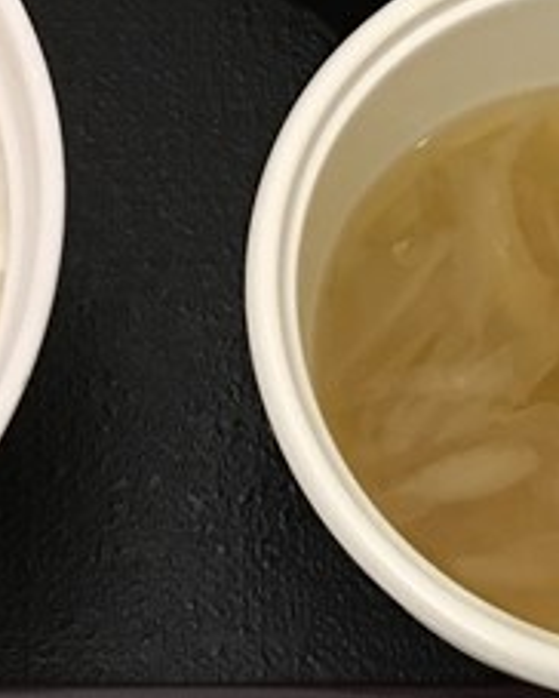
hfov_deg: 13.8
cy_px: -57
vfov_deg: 16.6
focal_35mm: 112
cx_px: 224
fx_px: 2313
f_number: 2.2
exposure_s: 1/15
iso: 200
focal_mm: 4.15
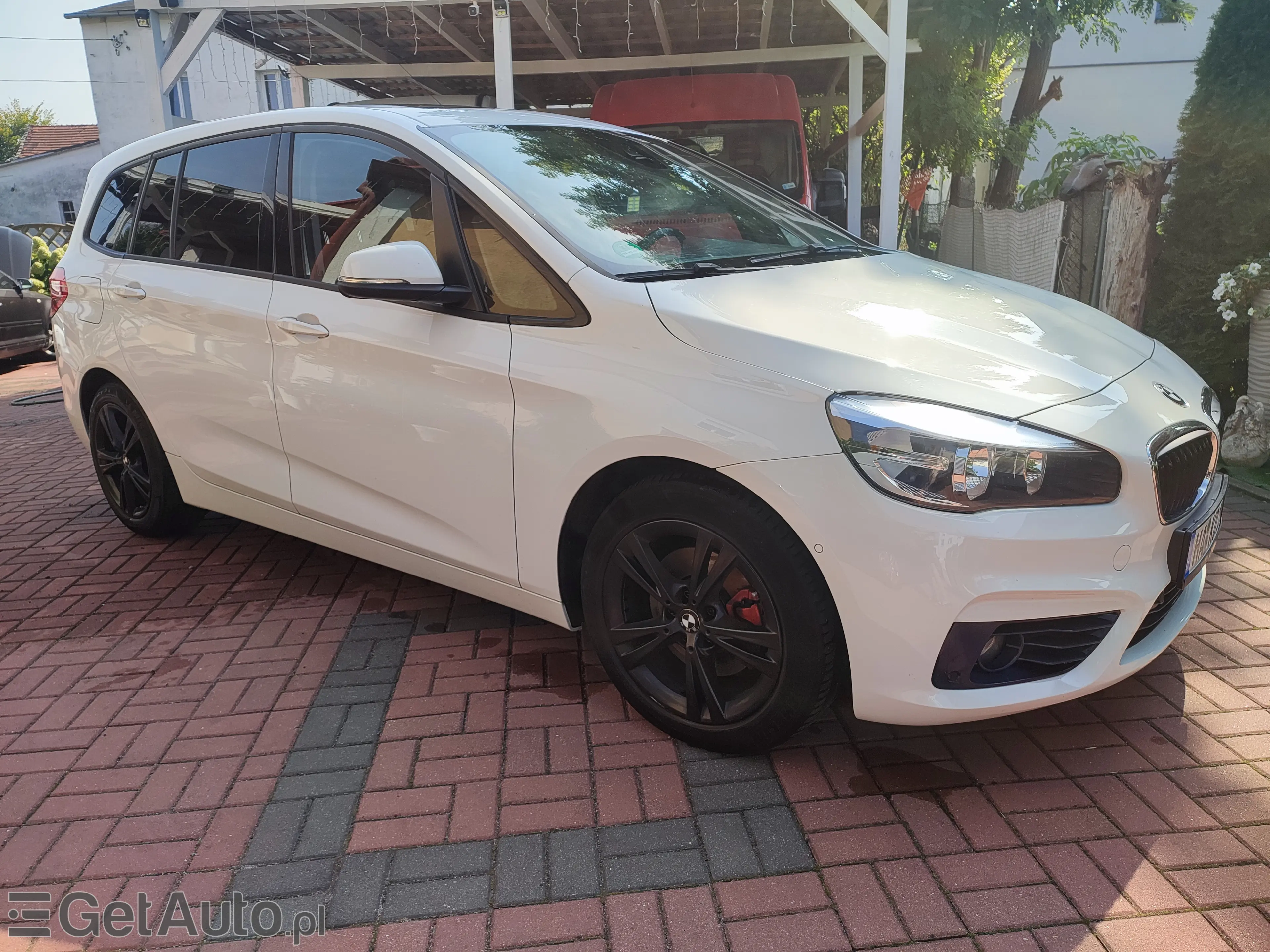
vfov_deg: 54.9
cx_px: 635
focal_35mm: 25
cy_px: 476
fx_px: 917
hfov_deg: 69.4
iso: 50
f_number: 1.9
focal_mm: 6.04
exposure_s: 1/595
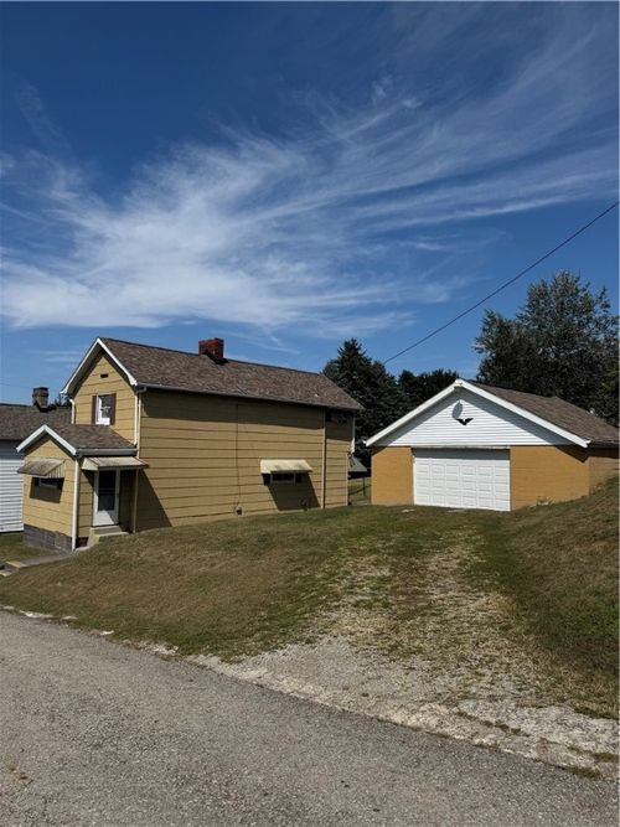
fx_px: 573
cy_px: 414
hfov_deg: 56.8
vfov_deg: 71.6
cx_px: 310
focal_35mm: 24
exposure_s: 1/7937
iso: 80
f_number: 1.78
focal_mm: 6.76
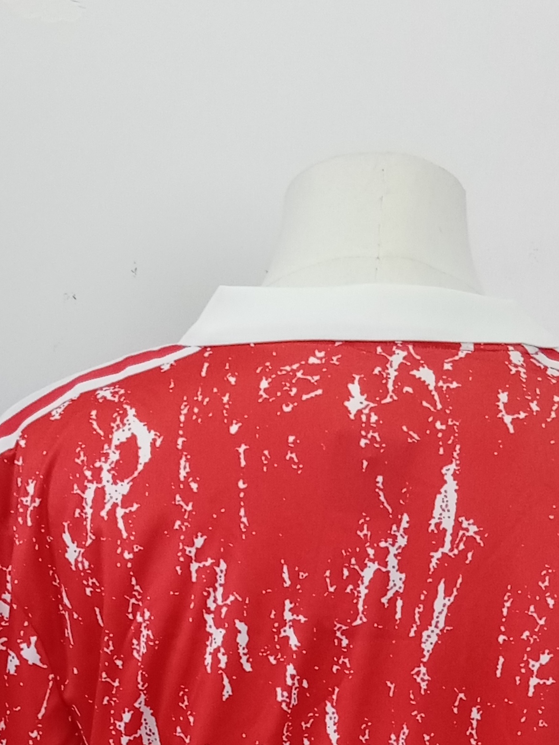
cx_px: 196
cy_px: 734
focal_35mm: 69
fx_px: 1486
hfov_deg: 21.2
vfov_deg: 26.7
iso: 146
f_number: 1.8
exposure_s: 1/100
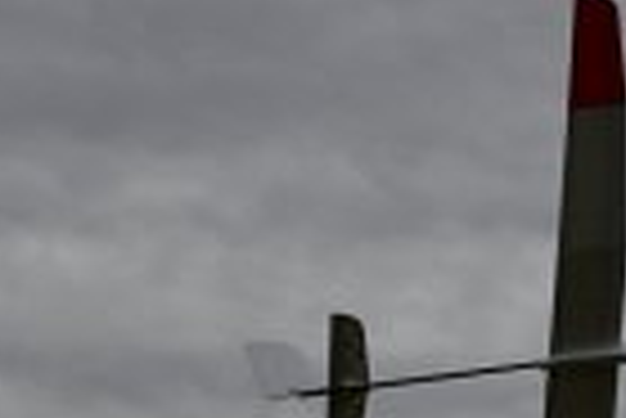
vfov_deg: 3.9
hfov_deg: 5.8
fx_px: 6214
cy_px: 270
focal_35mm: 357
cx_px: 435
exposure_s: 1/2000
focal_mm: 100
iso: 640
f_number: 11
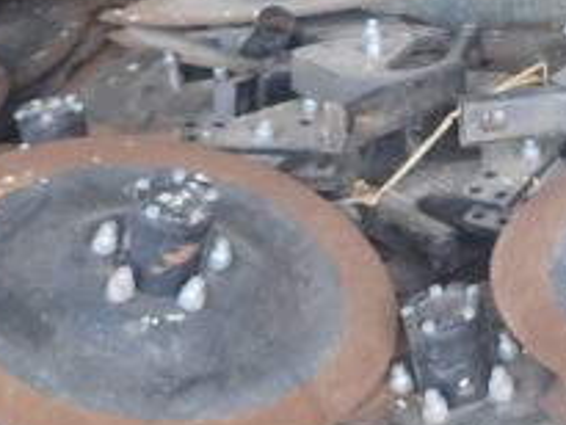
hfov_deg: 16.6
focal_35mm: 115
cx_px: 627
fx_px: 1881
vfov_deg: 12.3
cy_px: -199
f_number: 1.8
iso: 50
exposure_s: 1/180
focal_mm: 5.4
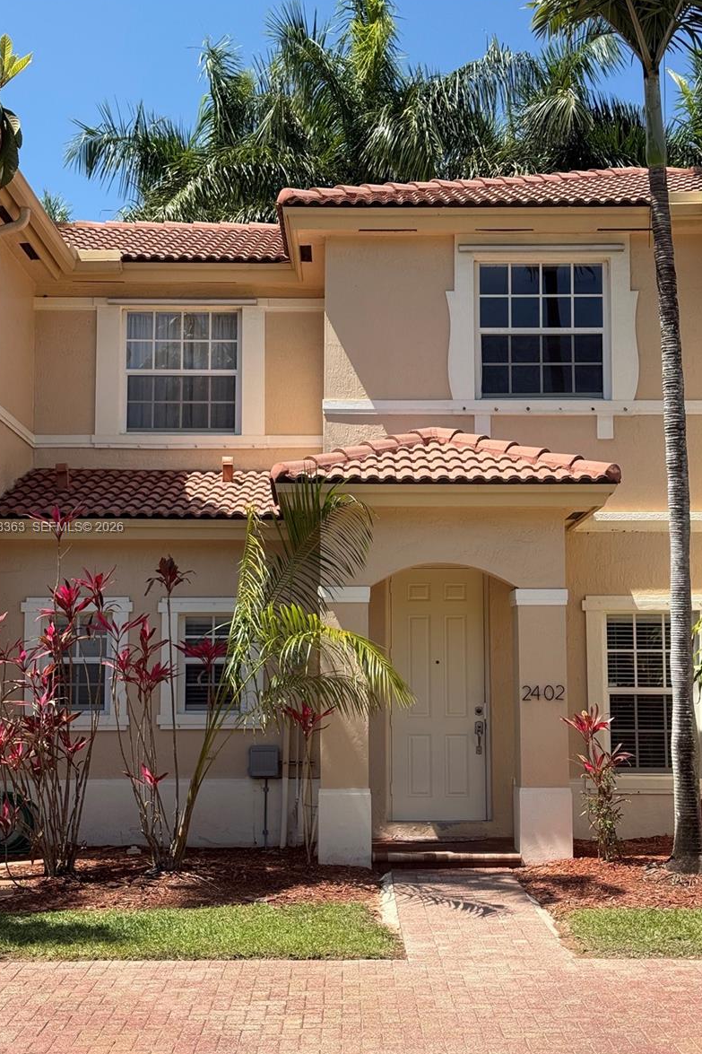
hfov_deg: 26.5
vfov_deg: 38.9
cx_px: 361
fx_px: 1492
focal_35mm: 51
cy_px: 528
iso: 80
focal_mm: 6.76
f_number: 1.78
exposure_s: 1/3704
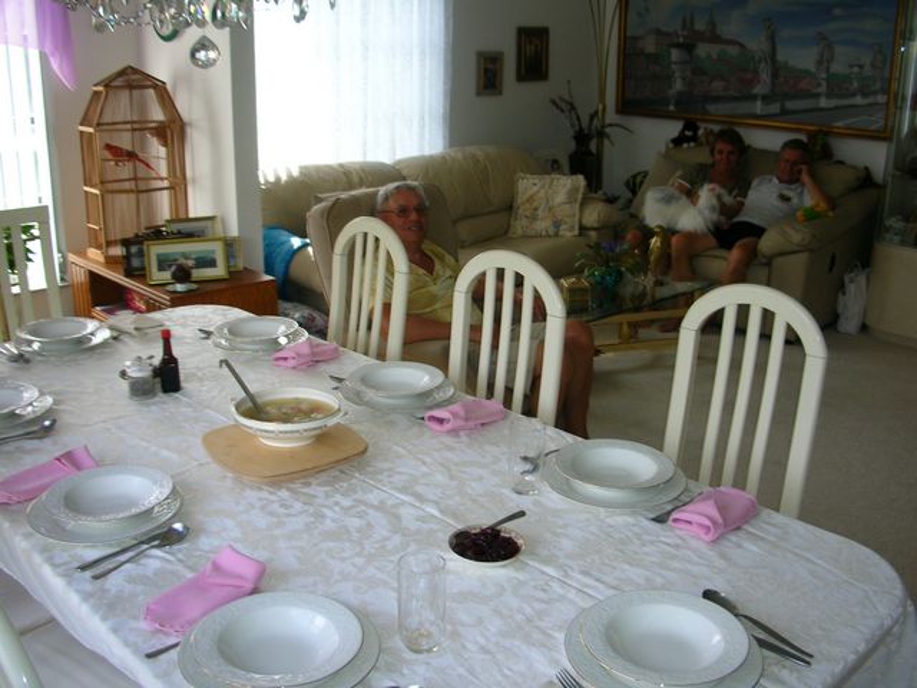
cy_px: 344
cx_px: 458
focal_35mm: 35
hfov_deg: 52.6
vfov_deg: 40.7
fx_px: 927
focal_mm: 5.8
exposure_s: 1/30
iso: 50
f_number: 3
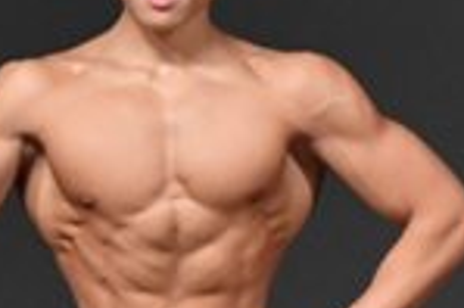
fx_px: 25093
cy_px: 504
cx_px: 363
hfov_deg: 1.1
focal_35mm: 1949
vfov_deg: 0.7
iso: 4000
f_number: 5.6
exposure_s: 1/400
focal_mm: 250
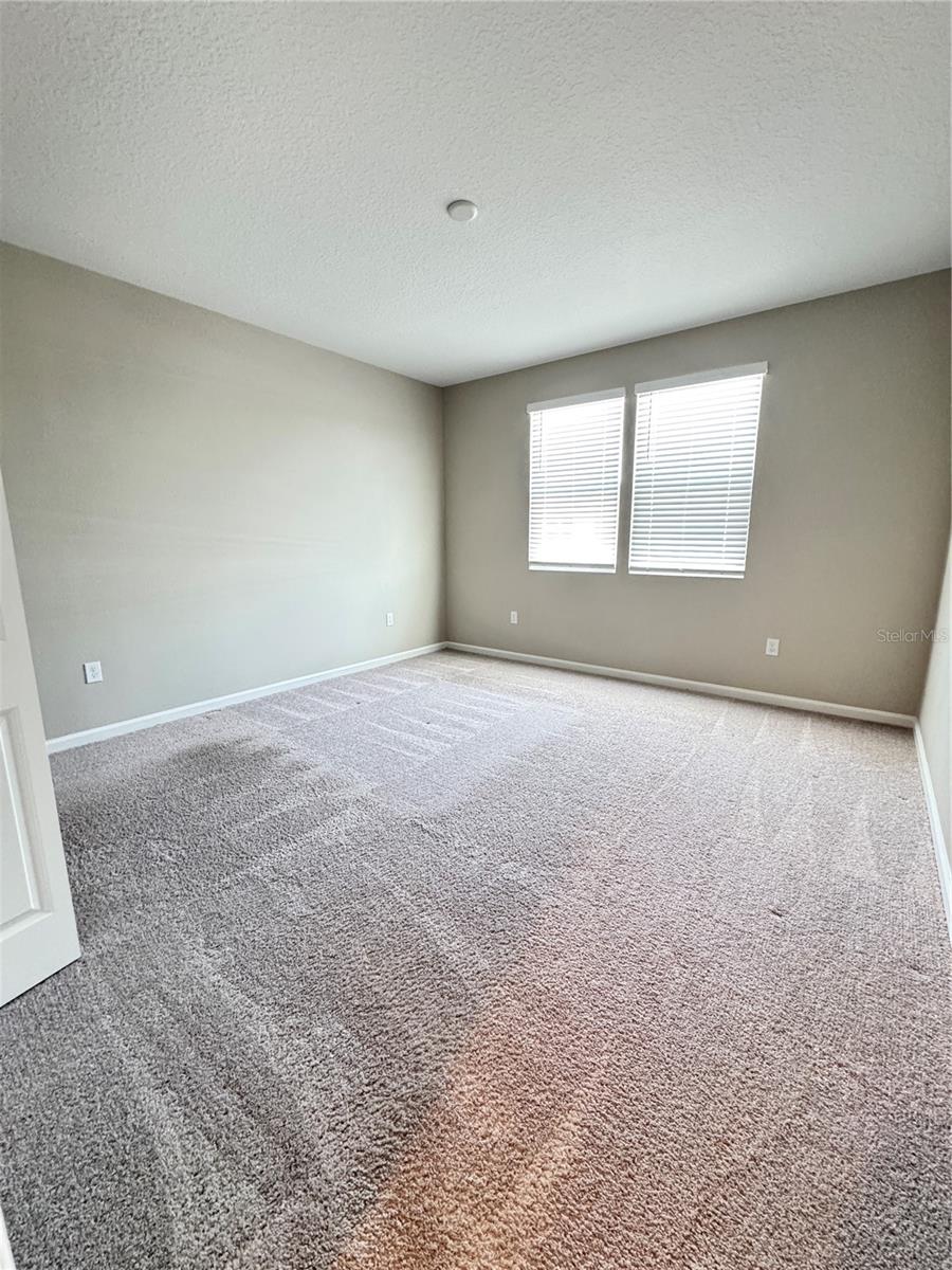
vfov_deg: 102.1
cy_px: 635
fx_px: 513
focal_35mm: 14
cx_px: 476
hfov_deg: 85.7
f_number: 2.2
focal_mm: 2.22
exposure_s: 1/60
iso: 640
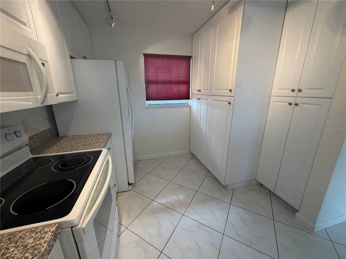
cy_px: 130
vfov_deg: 85.7
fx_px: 140
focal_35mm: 14
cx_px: 173
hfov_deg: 102.1
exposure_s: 1/120
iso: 160
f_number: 2.2
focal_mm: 2.22
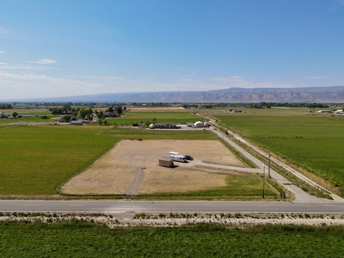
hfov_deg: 71.6
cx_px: 172
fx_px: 239
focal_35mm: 24
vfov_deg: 56.8
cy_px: 129
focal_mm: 4.5
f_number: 2.8
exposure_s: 1/1000
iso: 100
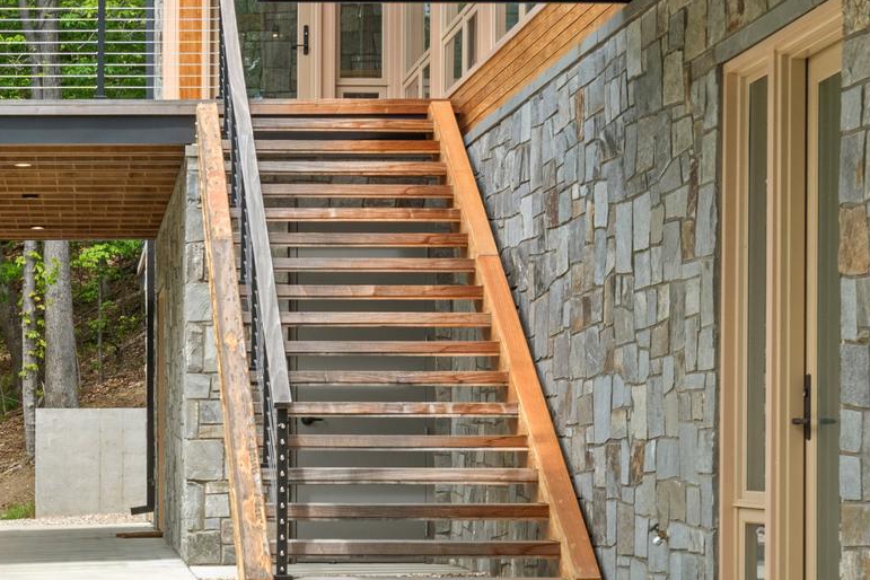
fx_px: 2247
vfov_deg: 14.6
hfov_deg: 21.5
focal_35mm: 93
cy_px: 441
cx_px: 98
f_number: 14
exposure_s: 1/125
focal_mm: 35
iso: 250
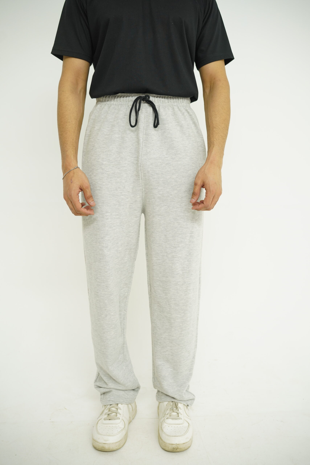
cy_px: 232
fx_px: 452
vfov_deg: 54.4
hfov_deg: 37.9
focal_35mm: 35
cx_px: 155
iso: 500
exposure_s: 1/100
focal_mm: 35
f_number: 2.8
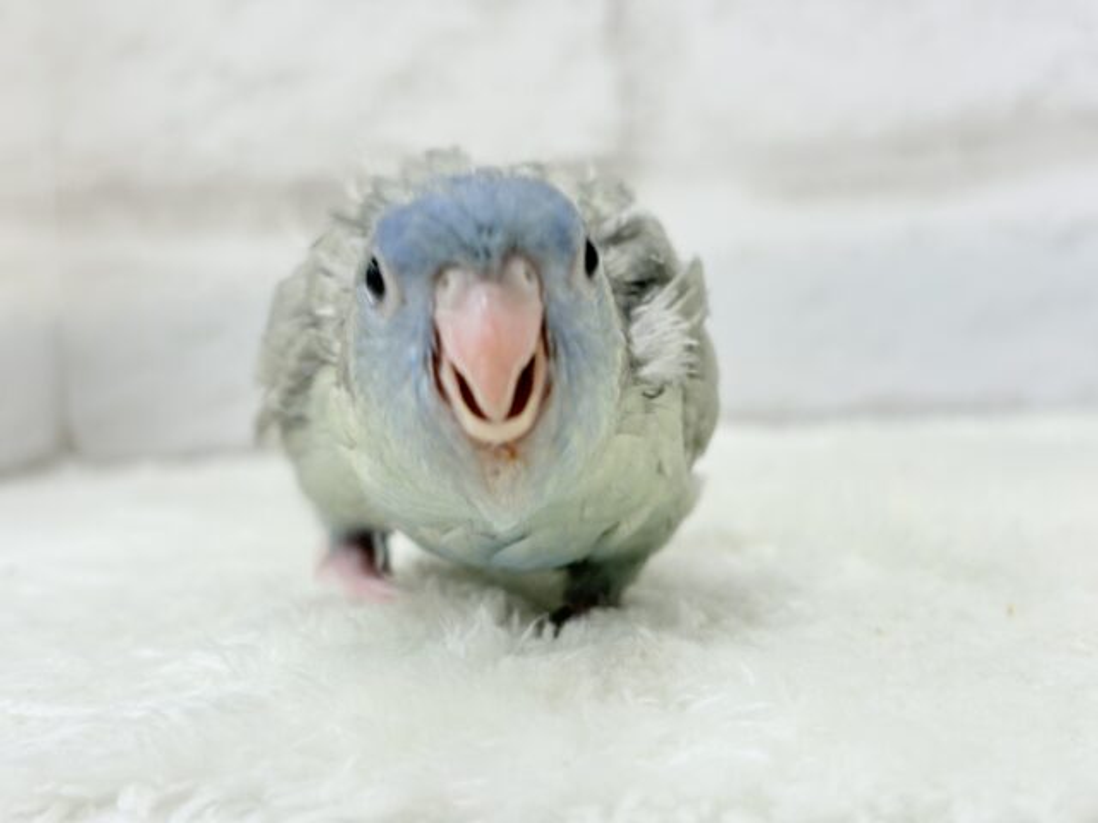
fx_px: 1649
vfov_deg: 28.0
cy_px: 412
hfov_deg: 36.8
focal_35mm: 52
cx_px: 549
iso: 40
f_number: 1.6
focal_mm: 5.96
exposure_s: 1/50
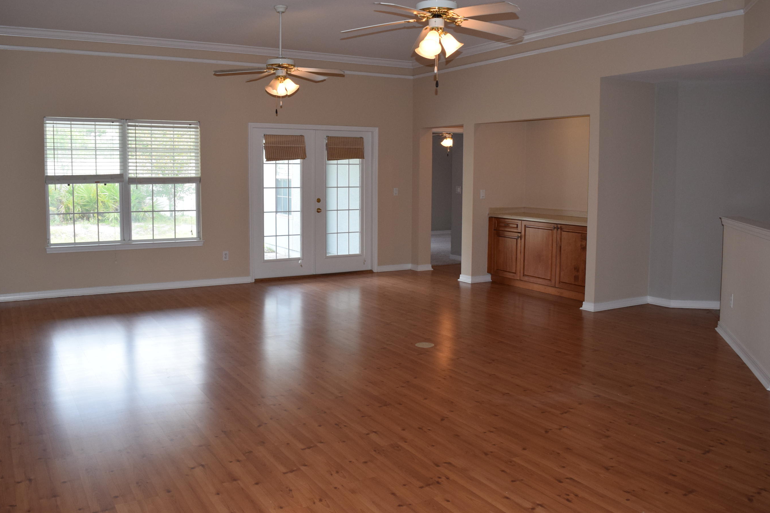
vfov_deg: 43.6
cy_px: 235
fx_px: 642
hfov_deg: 61.9
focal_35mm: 30
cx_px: 361
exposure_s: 1/125
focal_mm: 18
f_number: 5.6
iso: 720
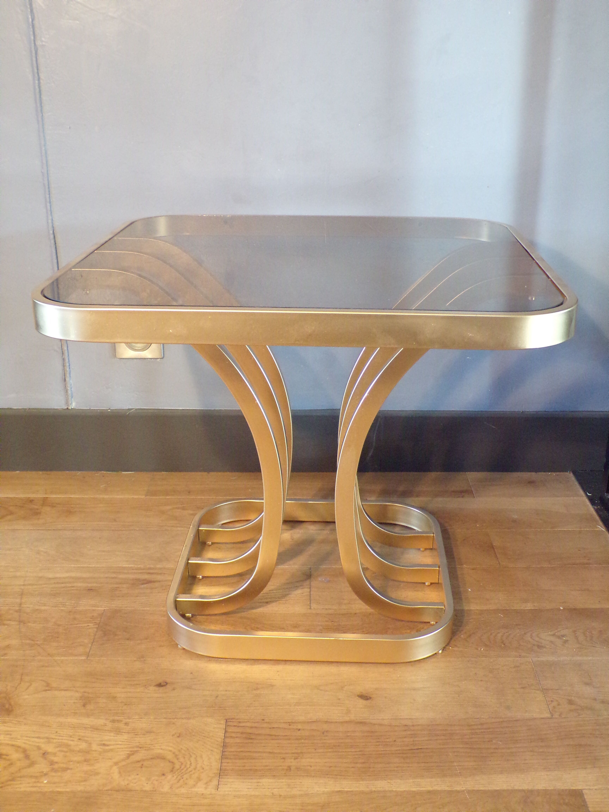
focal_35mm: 37
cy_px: 406
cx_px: 304
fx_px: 868
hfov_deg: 38.7
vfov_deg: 50.1
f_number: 3.3
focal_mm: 6.6
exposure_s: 1/17
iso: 547
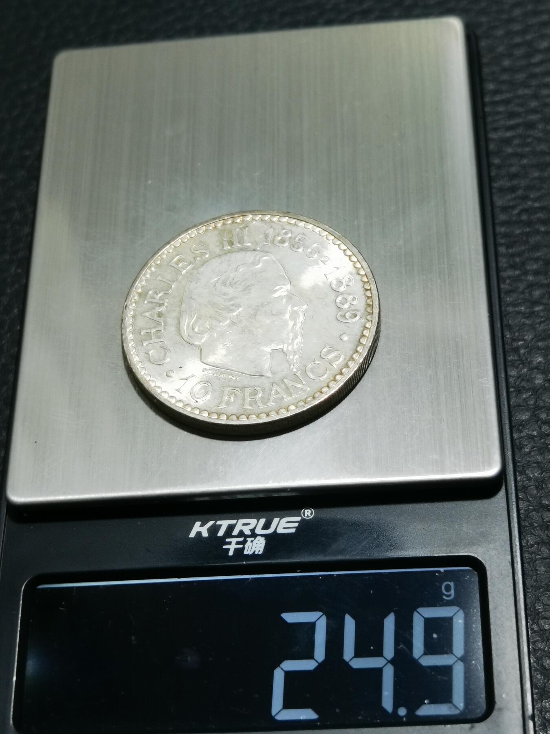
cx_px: 275
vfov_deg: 30.3
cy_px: 367
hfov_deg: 22.9
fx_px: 1356
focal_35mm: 64
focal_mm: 6.67
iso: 100
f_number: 1.9
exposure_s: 1/100
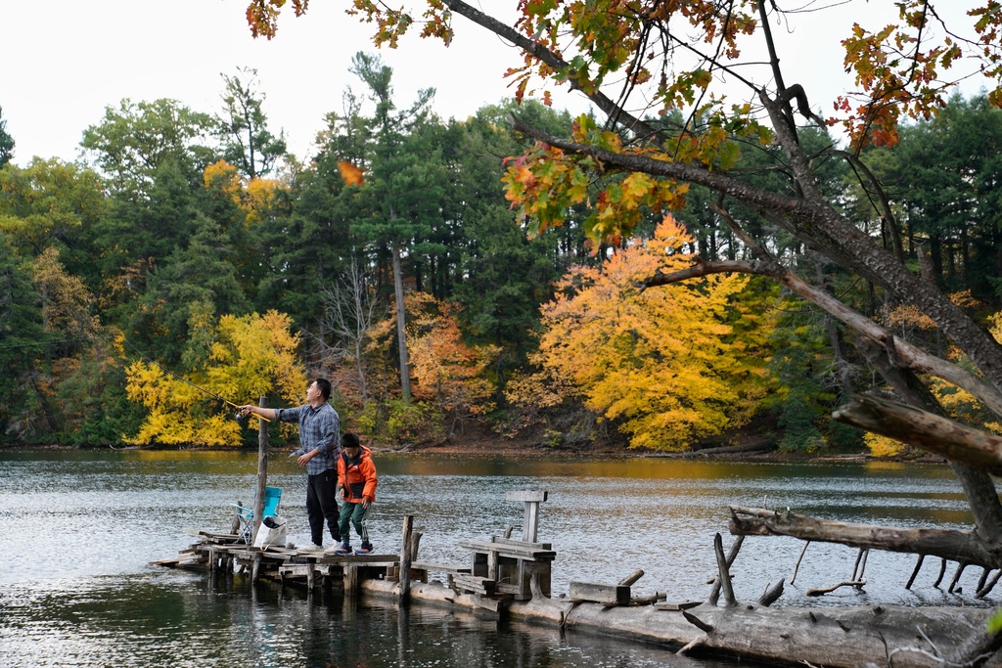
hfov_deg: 28.8
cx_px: 501
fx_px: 1948
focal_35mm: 70
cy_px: 334
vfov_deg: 19.5
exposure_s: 1/250
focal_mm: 70
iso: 400
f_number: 4.5
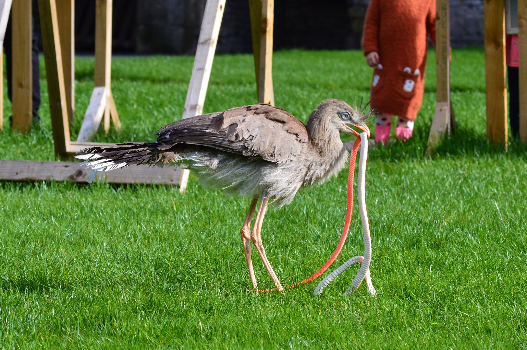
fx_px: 2962
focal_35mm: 202
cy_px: 175
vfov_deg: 6.8
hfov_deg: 10.2
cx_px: 264
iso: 400
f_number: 11
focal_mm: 135
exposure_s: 1/400
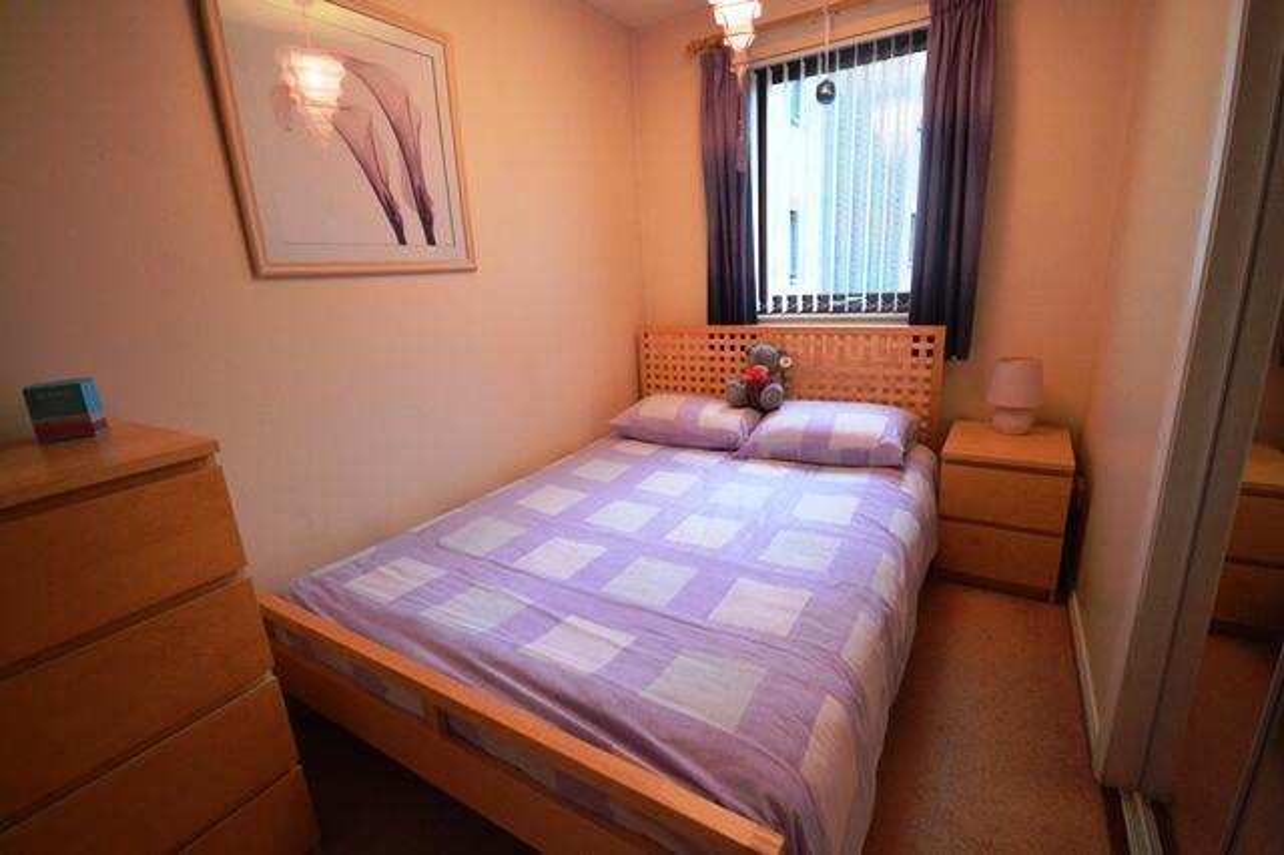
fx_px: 535
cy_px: 428
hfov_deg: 100.4
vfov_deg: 77.3
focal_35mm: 15
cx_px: 642
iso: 3200
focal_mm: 10
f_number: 4
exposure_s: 1/30
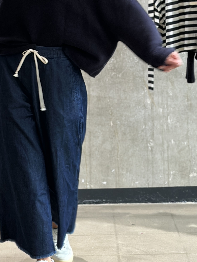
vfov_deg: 18.1
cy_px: 79
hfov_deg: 13.7
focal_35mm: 108
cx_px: 69
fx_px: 820
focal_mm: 6.86
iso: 160
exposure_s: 1/100
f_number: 1.78
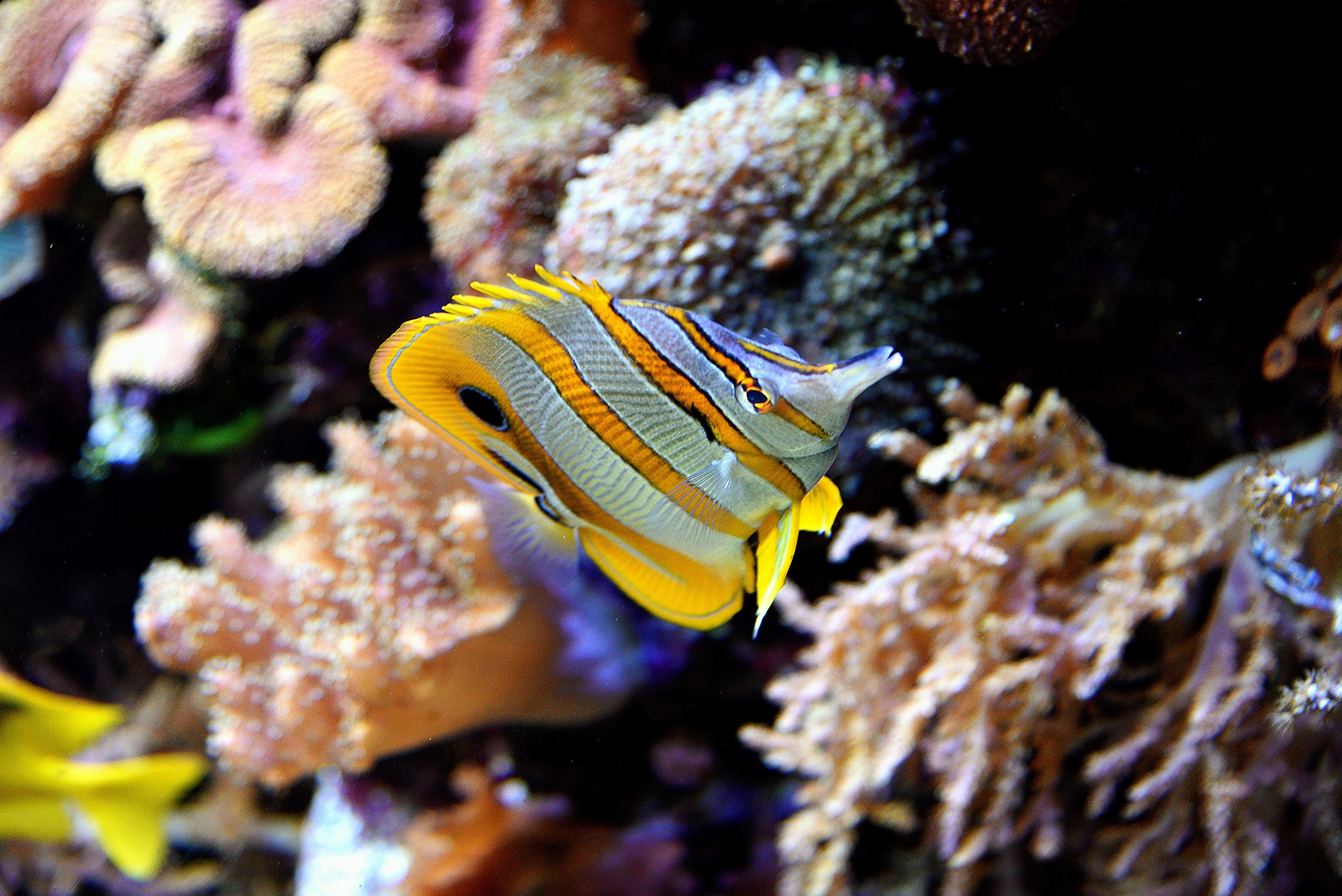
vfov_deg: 23.4
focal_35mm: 58
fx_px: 2163
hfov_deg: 34.5
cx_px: 671
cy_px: 448
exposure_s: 1/160
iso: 2000
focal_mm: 58
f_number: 4
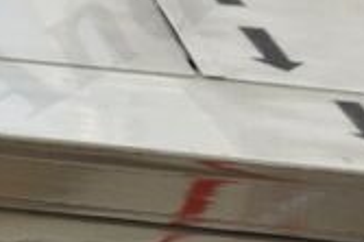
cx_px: 1144
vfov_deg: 0.6
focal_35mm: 2413
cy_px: -591
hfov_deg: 0.9
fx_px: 24374
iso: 200
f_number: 8
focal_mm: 210
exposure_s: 1/320
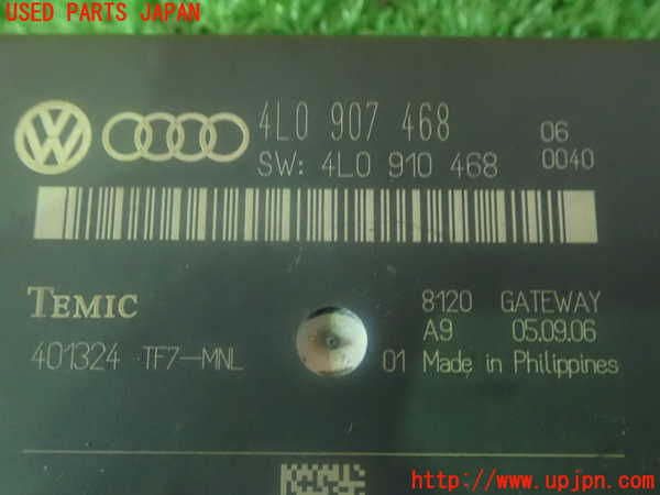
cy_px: 248
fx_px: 572
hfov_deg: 60.0
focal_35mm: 30
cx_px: 330
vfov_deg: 46.8
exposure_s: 1/15
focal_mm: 5.5
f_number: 2.3
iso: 1600
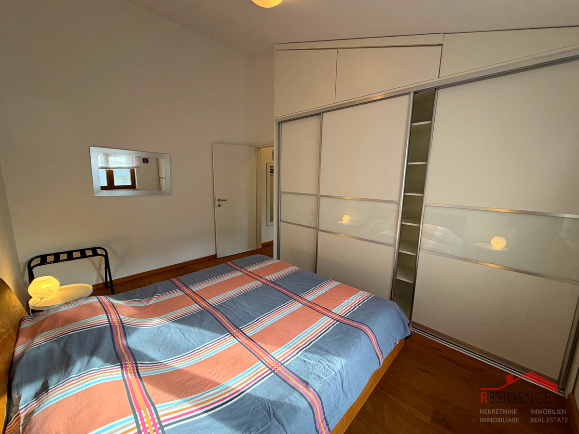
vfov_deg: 85.7
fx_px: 234
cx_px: 290
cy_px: 217
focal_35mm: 14
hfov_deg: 102.1
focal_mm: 2.22
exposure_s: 1/100
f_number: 2.2
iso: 125
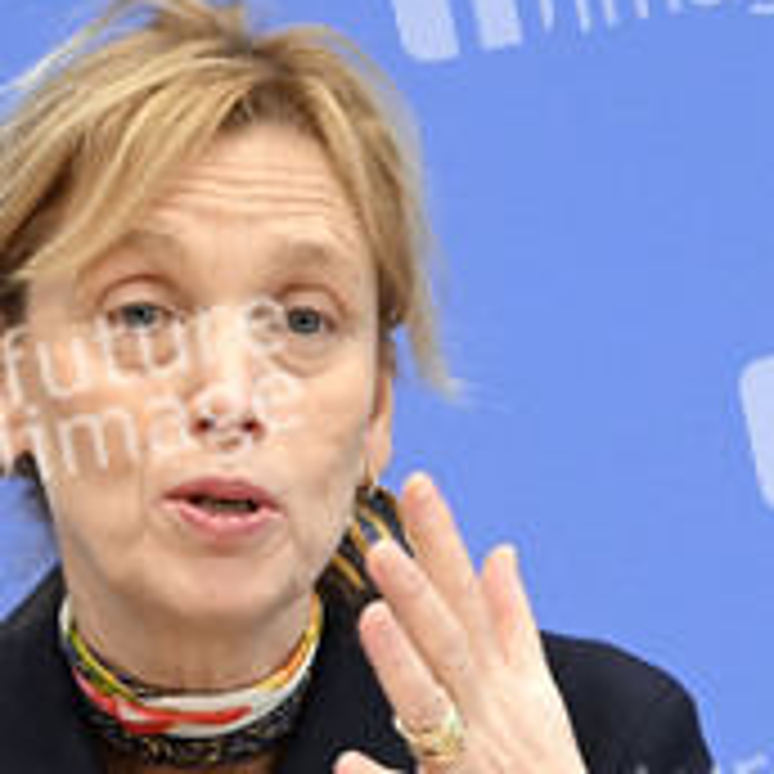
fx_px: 3946
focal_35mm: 156
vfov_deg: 11.2
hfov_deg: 11.2
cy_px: 630
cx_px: 202
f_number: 5.6
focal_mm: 79
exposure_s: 1/320
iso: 3200
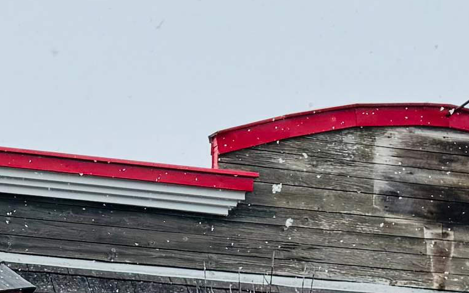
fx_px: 1726
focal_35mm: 135
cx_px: 137
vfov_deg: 9.7
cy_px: 218
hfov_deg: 15.4
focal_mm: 6.86
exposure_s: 1/1395
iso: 80
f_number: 1.78
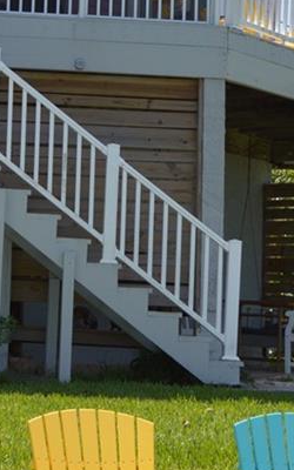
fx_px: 1410
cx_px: 87
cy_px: 93
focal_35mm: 110
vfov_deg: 18.8
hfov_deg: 11.9
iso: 100
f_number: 3.5
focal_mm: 18
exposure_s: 1/800
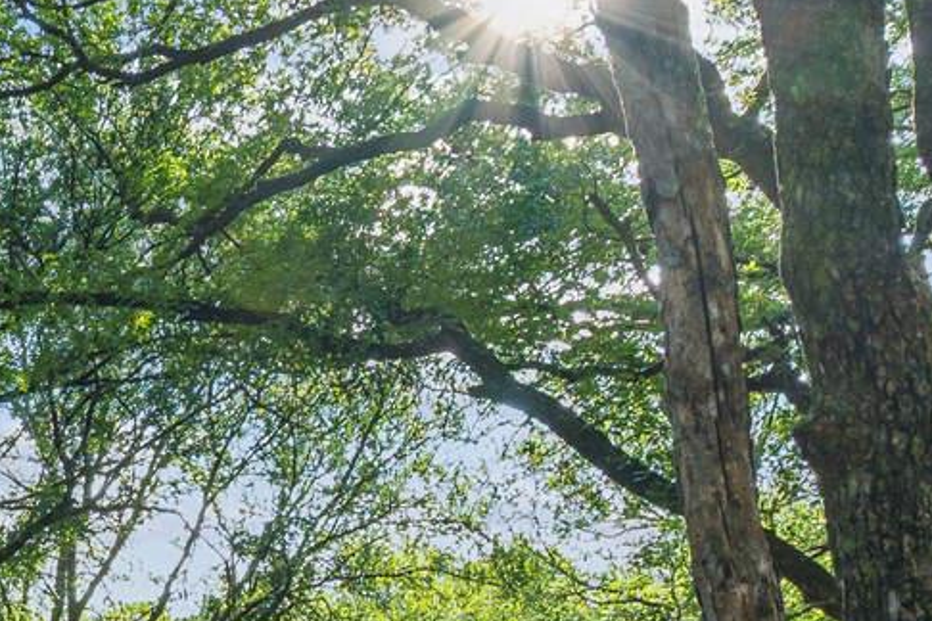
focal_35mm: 59
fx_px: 1527
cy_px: 965
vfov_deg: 19.6
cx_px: -403
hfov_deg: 26.4
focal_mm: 14
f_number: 8
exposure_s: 1/30
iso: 100
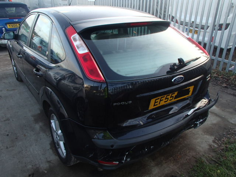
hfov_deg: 63.4
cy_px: 88
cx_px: 118
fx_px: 191
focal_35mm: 28
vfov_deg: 49.7
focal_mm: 5
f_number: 3.9
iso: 100
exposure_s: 1/60
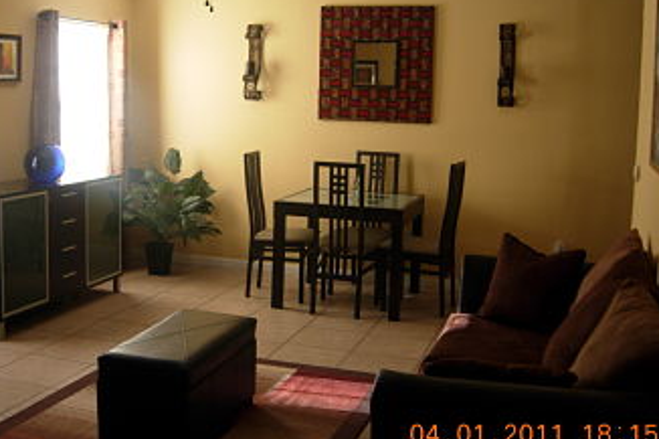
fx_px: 842
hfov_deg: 42.7
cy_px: 194
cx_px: 287
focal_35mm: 46
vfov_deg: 29.2
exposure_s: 1/33.9
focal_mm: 7.5
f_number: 2.7
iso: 50
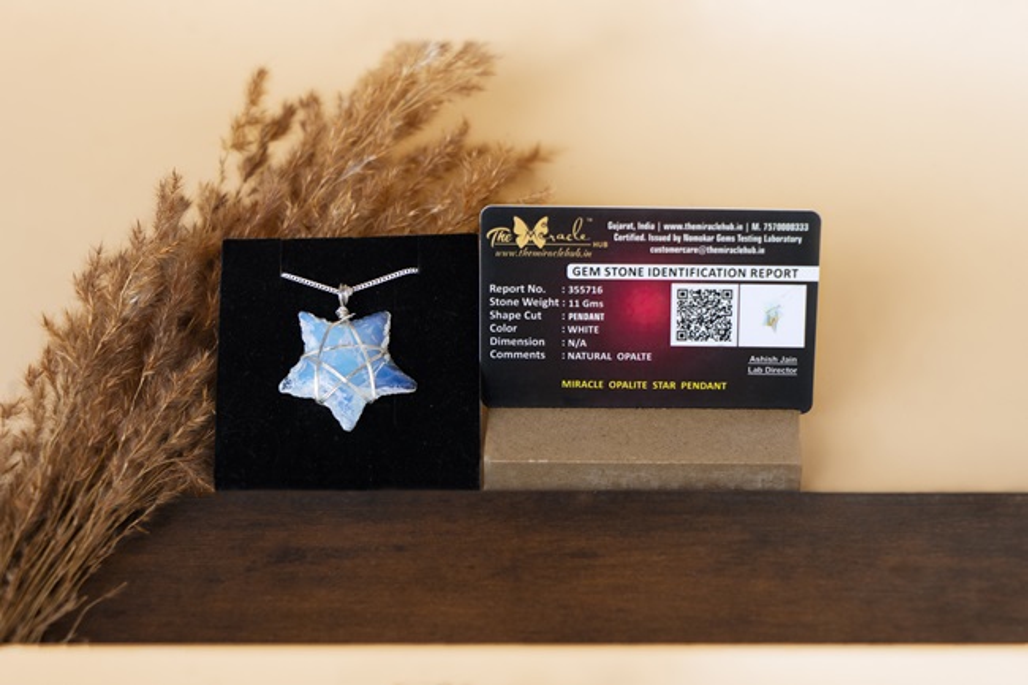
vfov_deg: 19.4
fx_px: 1998
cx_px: 514
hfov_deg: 28.9
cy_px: 342
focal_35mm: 70
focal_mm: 70
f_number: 6.3
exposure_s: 1/320
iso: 320
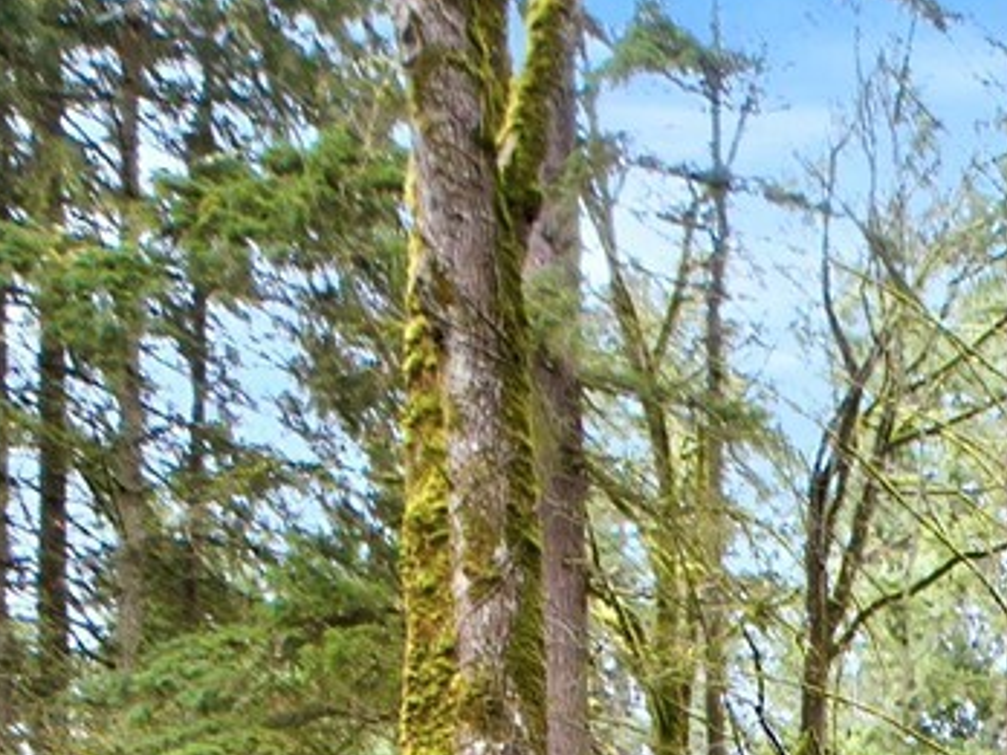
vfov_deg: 15.9
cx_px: 1772
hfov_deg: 19.8
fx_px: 2182
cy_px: 1454
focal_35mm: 75
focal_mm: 16
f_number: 9
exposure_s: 1/13
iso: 400
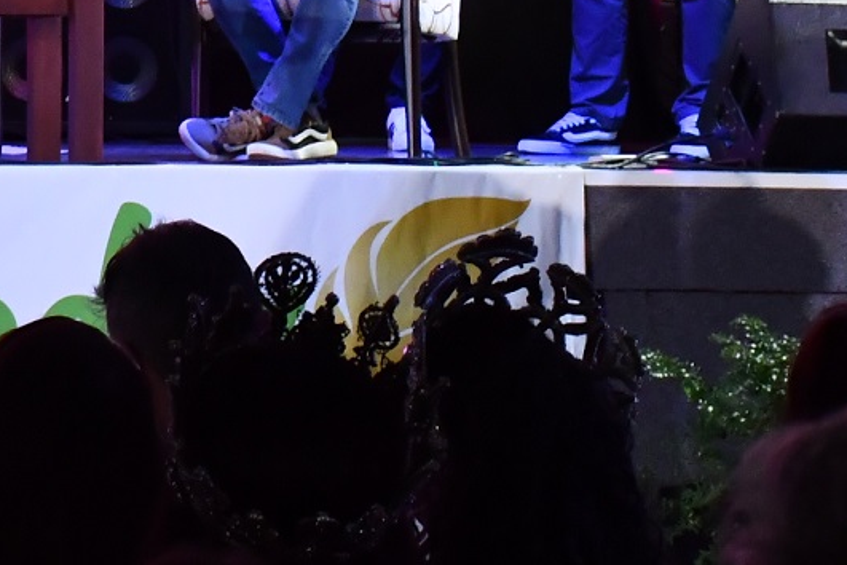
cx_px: -222
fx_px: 5317
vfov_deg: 6.0
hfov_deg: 9.0
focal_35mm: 226
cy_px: -438
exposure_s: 1/80
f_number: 8
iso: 1250
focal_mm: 40
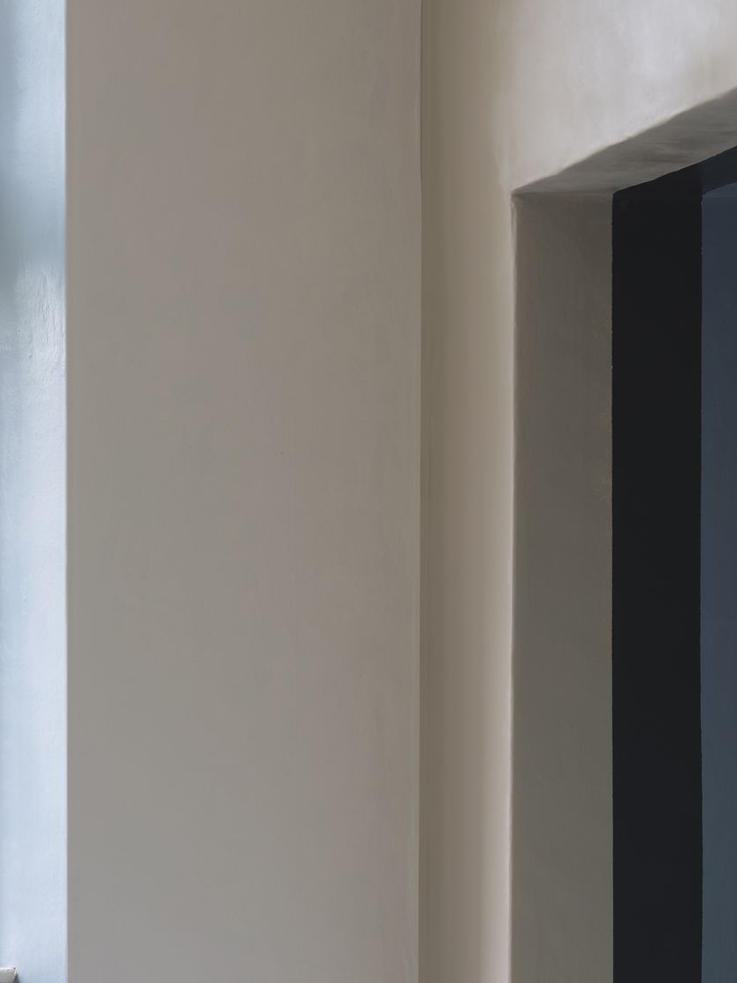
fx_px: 4315
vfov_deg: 12.8
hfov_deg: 9.8
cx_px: 437
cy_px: 976
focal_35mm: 152
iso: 100
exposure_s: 1.1
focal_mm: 83.1
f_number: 8
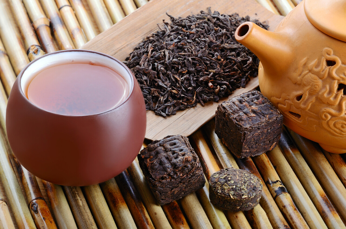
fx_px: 1223
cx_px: 173
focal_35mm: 128
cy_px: 114
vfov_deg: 10.7
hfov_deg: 16.1
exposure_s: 1/250
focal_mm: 85
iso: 100
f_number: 14
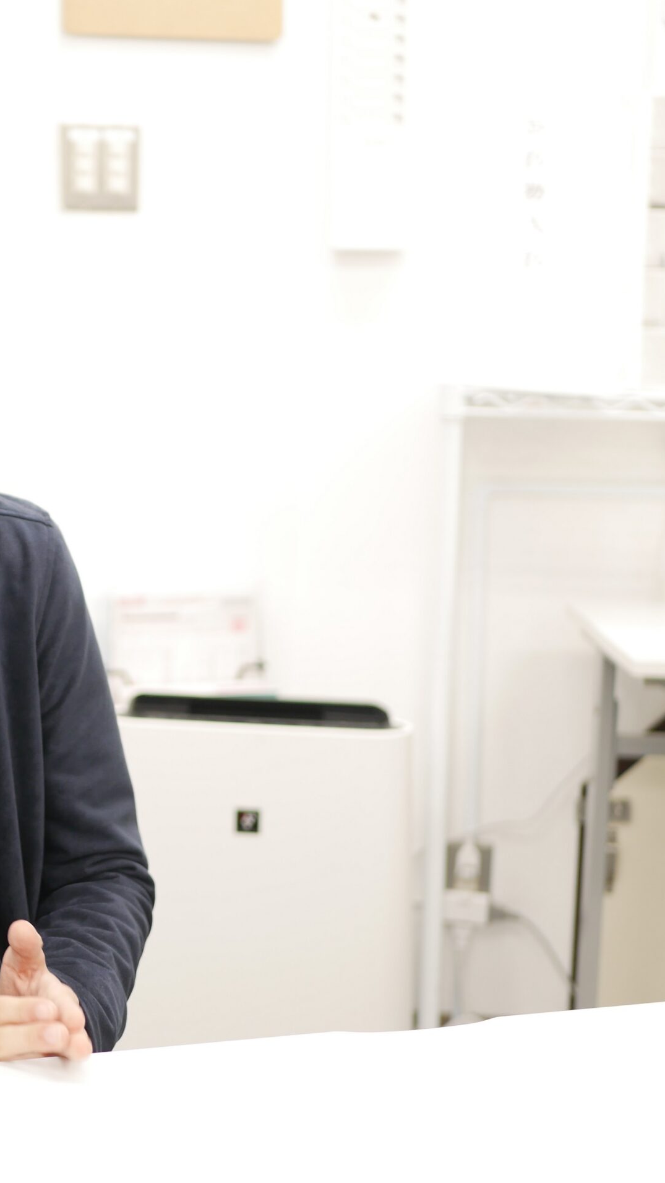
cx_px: 58
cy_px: 591
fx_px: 2288
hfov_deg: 16.3
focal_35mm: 73
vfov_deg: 29.0
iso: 200
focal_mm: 25
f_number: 1.7
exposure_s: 1/60
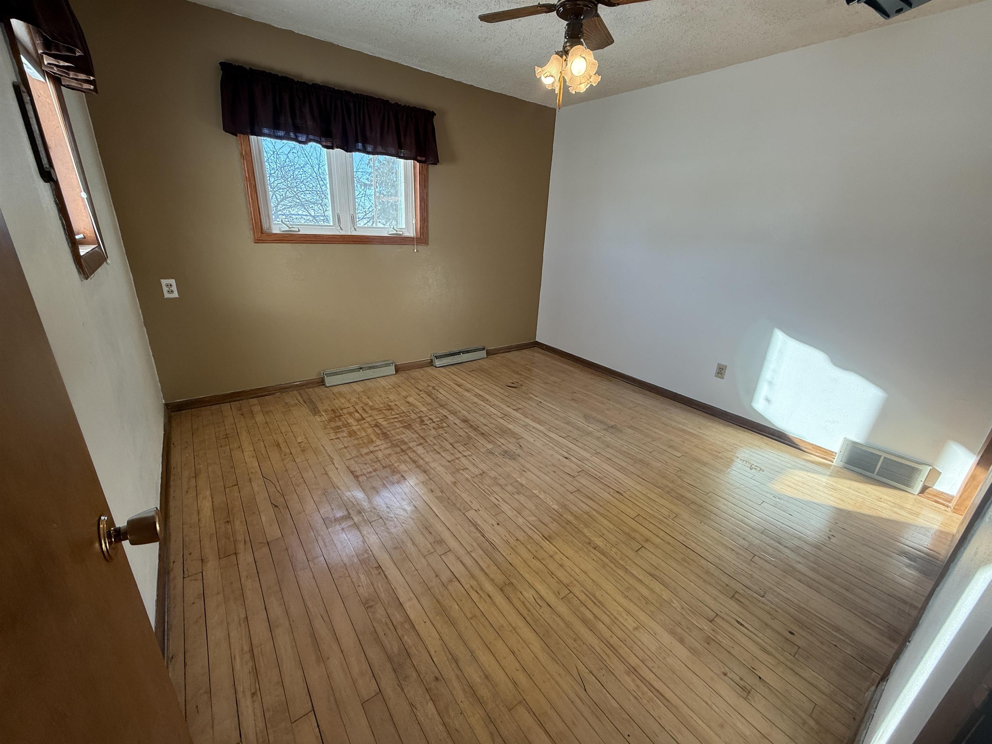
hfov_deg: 102.1
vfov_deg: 85.7
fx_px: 401
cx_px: 496
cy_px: 372
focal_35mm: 14
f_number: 2.2
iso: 125
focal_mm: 2.22
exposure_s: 1/120
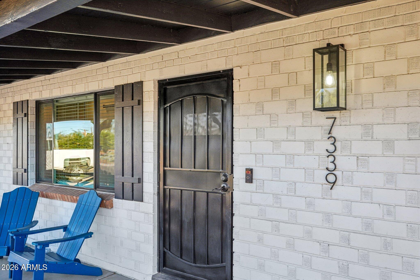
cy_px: 140
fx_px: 338
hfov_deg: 63.7
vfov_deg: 45.0
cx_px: 210
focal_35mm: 29
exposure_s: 1/160
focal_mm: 29
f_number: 8
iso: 400
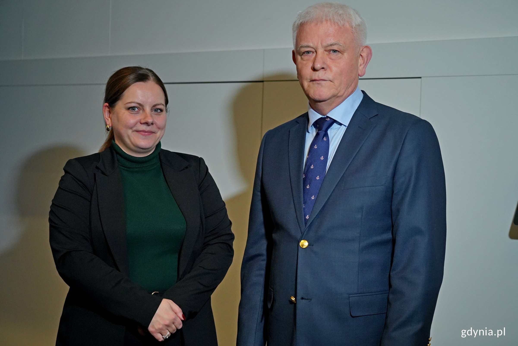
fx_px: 834
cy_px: 173
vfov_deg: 23.4
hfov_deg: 34.5
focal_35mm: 58
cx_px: 259
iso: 3200
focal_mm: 58
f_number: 4
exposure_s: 1/160
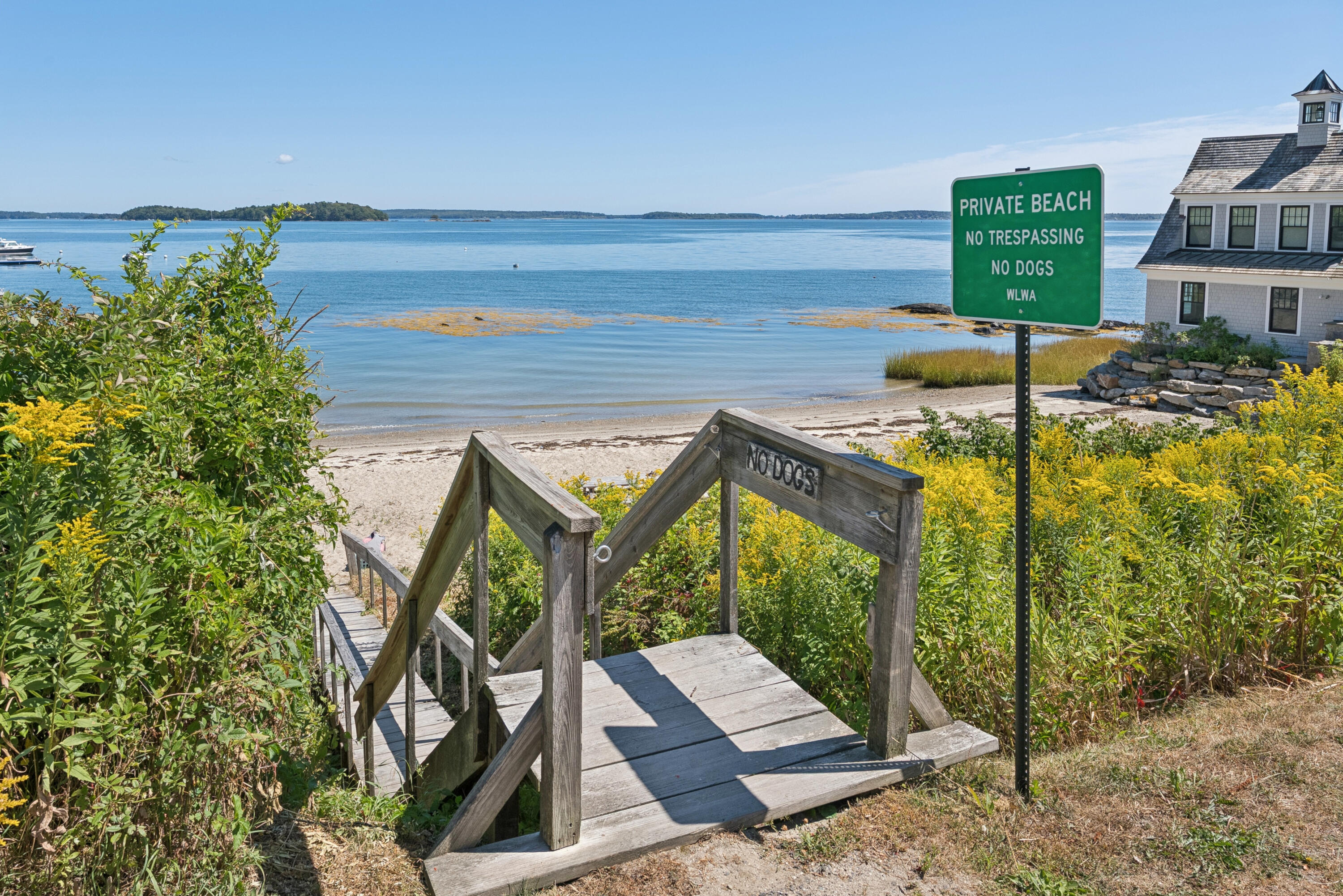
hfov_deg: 70.4
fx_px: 952
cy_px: 448
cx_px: 672
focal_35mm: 26
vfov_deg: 50.5
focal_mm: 25.5
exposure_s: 1/800
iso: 320
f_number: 7.1
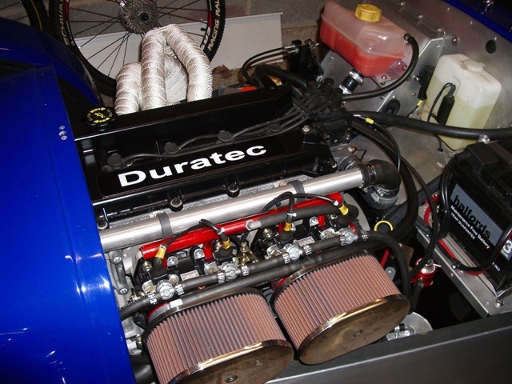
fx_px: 518
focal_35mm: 35
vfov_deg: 40.7
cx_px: 256
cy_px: 192
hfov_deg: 52.6
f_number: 2.6
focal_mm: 5.8
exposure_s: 1/60
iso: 200
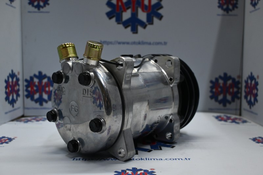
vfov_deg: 35.5
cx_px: 132
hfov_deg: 51.3
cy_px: 88
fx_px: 274
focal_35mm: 38
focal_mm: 25
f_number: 4.2
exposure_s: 1/125
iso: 720
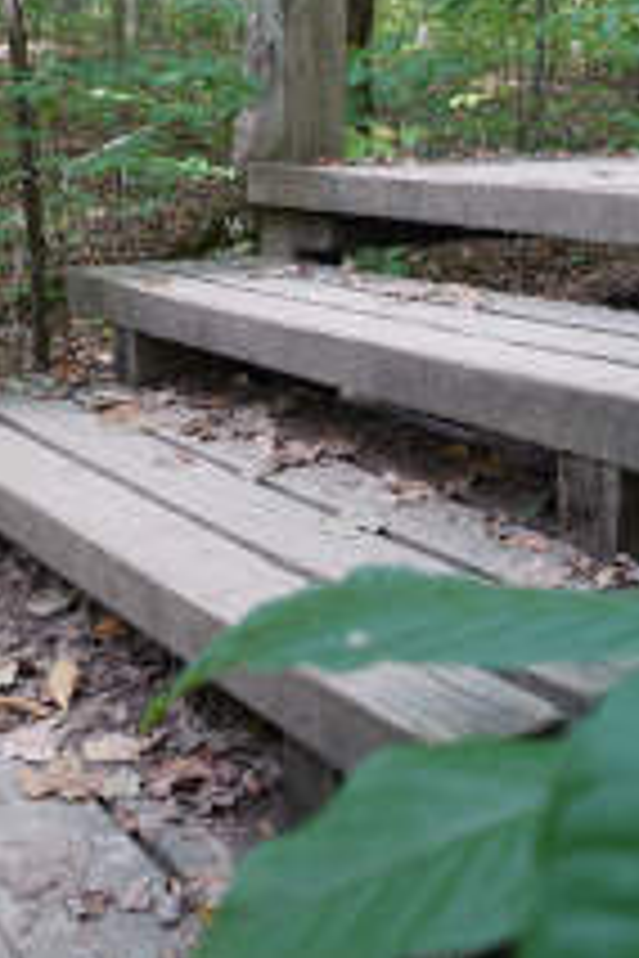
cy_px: 362
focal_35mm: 45
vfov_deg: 43.3
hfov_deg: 29.9
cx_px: 320
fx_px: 1198
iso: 125
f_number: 2.8
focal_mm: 8.8
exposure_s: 1/30
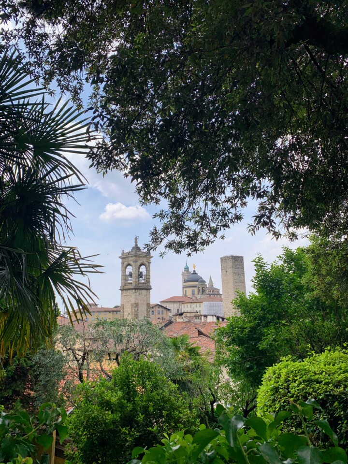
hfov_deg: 53.1
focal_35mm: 26
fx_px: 349
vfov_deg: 67.3
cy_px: 232
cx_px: 174
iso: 25
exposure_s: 1/1880
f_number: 1.8
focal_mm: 4.25
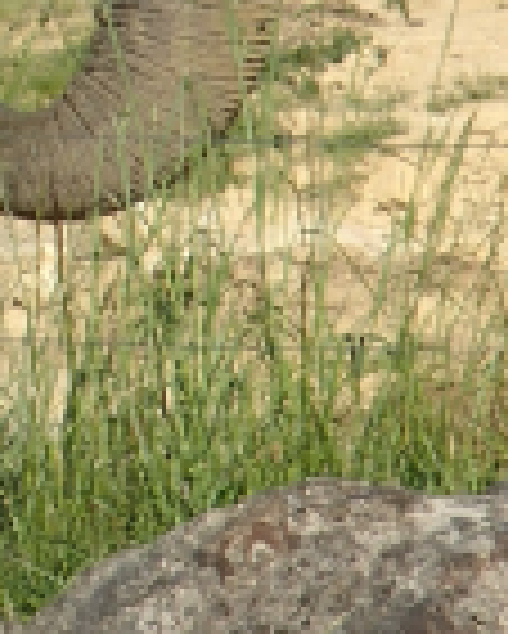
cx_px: -737
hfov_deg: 2.0
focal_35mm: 774
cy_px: -517
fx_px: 14531
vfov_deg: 2.5
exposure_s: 1/400
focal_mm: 25
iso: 100
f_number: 5.9
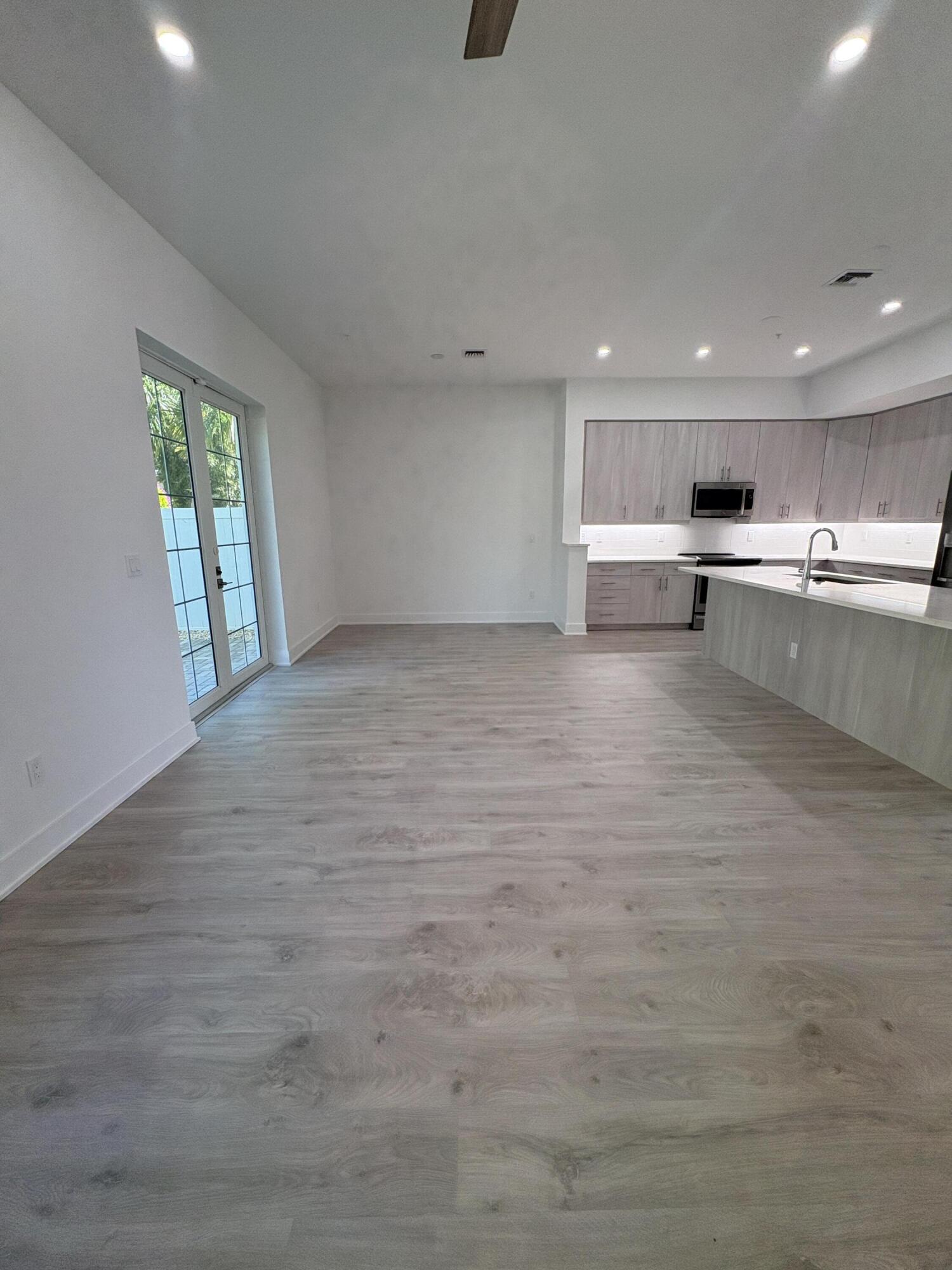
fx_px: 513
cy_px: 635
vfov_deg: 102.1
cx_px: 476
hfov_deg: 85.7
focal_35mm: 14
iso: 125
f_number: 2.2
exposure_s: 1/120
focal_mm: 2.22
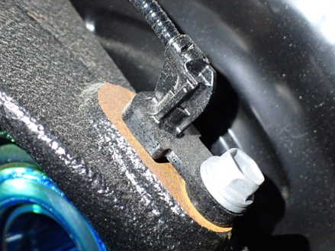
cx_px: 192
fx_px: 397
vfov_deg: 35.0
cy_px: 149
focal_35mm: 41
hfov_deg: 45.6
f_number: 2.3
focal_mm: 5.4
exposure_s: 1/60
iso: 800
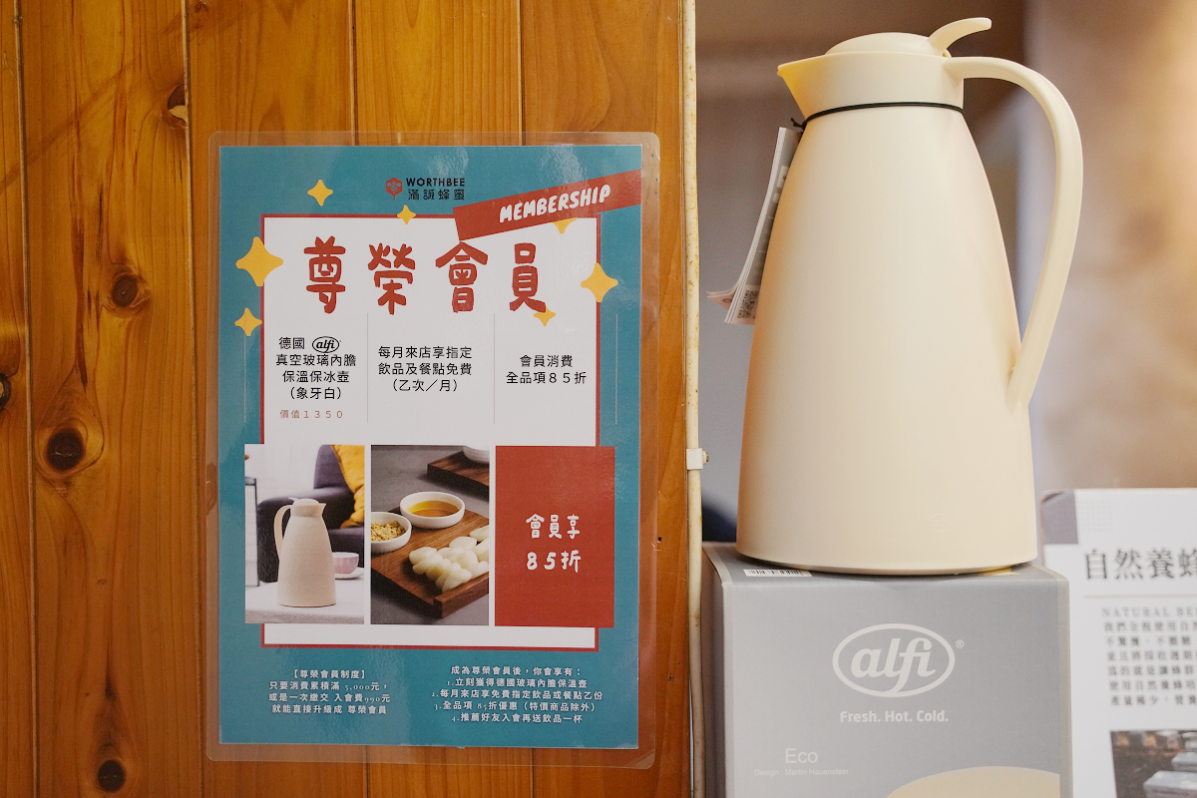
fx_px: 1496
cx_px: 598
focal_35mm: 45
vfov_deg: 29.9
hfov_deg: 43.6
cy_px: 399
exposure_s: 1/160
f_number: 2.8
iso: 3200
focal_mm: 45
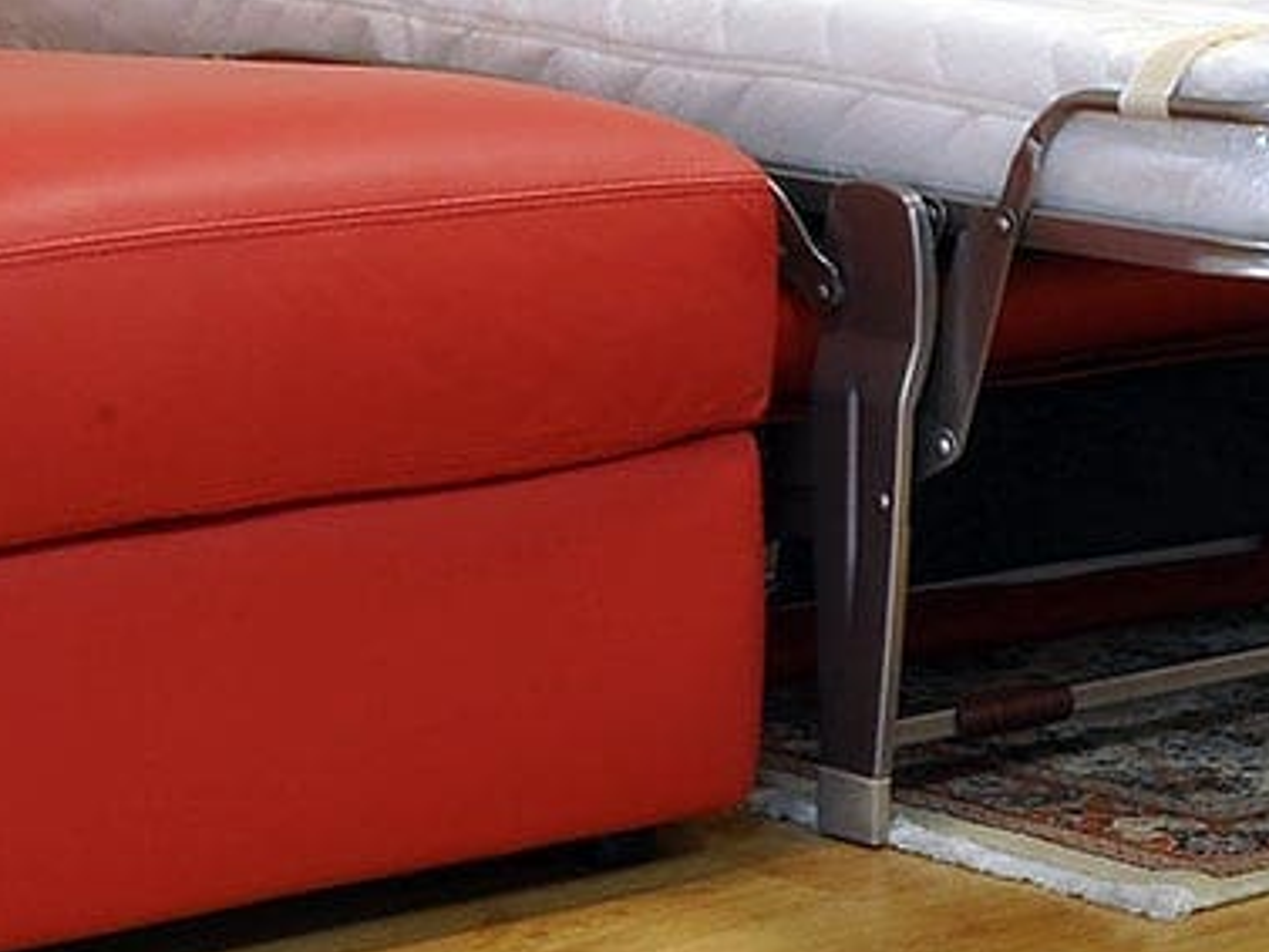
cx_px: 427
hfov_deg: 11.5
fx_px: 6271
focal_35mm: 171
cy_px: -219
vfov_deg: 8.6
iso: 100
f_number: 29
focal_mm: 32
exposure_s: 15
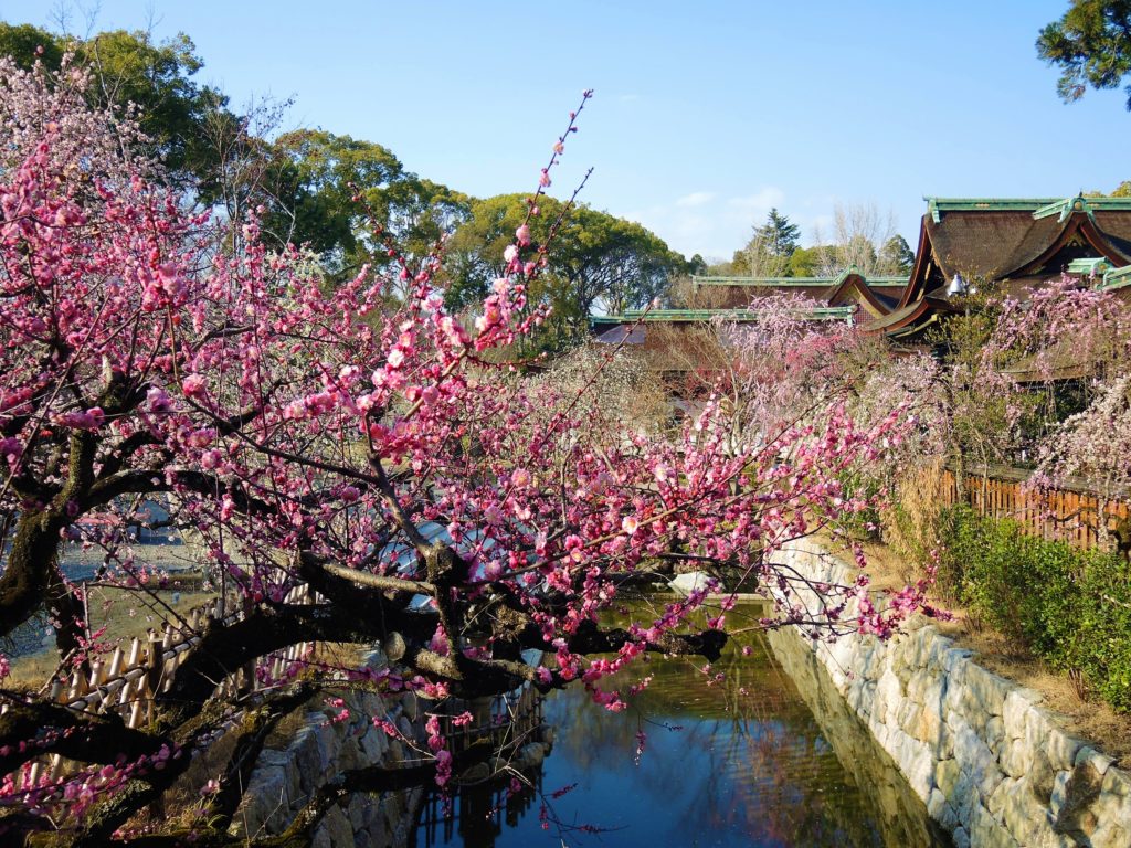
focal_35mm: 30
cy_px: 424
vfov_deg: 46.8
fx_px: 980
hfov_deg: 60.0
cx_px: 566
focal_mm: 6.5
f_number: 2
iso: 80
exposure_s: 1/125
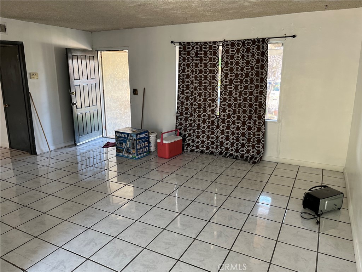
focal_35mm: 26
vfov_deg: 53.1
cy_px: 136
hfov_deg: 67.3
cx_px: 181
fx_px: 272
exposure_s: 1/60
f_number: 1.6
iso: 64
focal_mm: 5.1
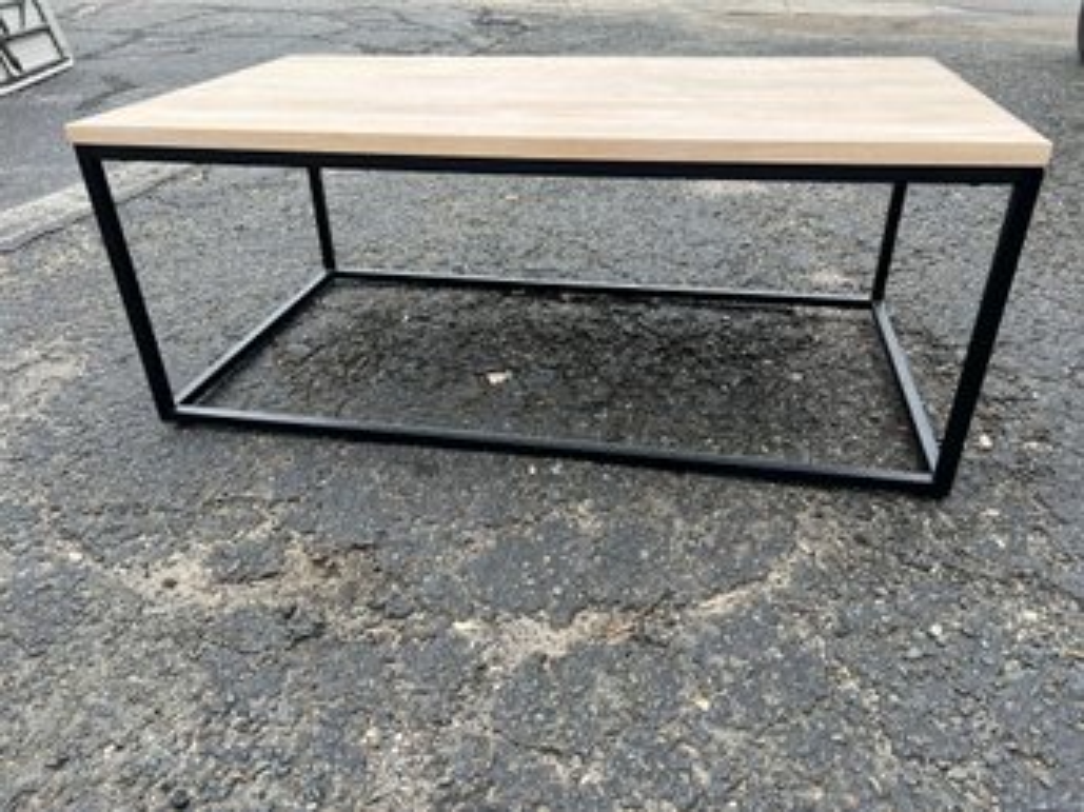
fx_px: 814
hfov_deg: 67.3
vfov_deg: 53.0
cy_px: 406
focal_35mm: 26
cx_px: 542
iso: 50
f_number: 1.5
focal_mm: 5.7
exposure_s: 1/342
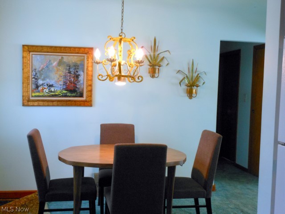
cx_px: 142
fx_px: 321
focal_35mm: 39
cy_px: 107
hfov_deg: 47.9
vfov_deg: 36.8
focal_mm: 6.9
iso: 320
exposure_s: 1/30
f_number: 4.3
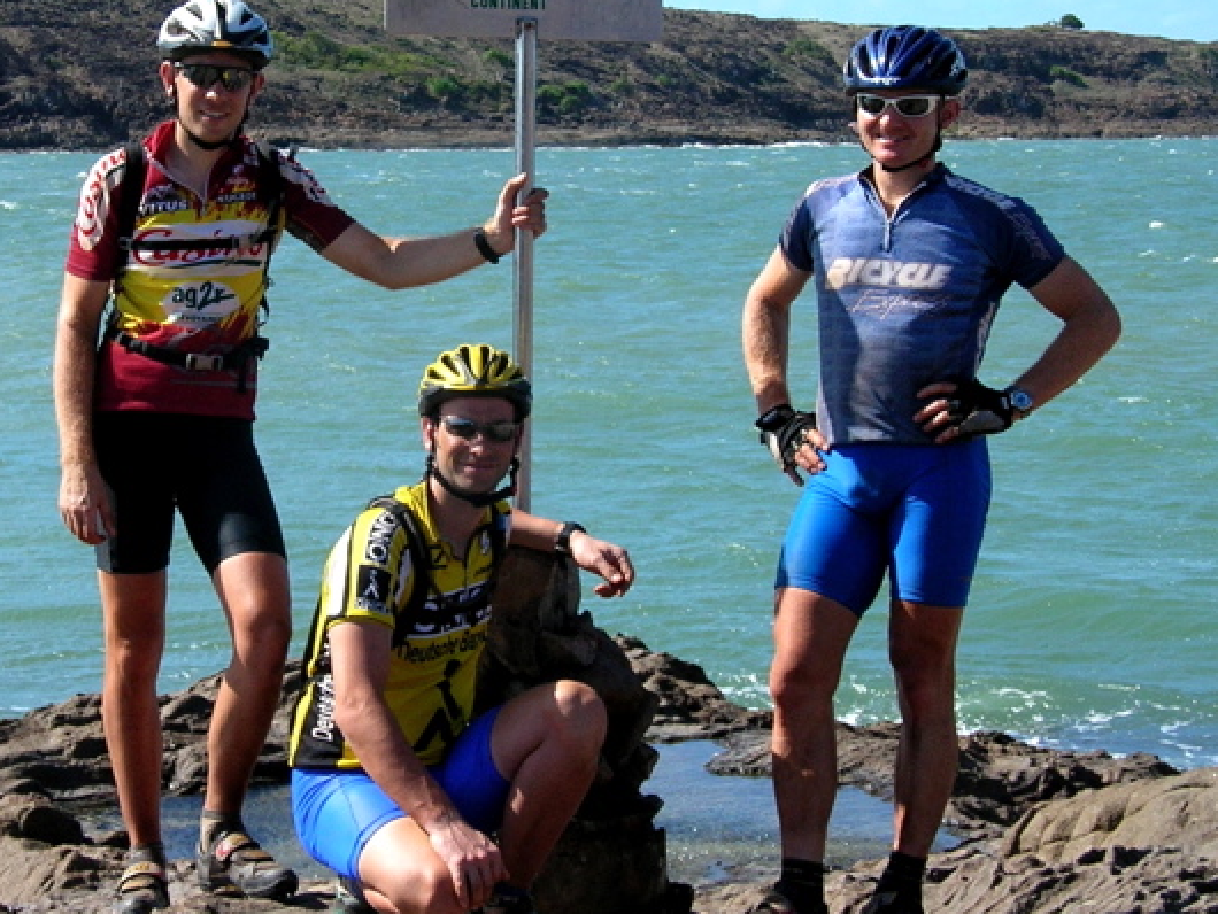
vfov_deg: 19.2
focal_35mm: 77
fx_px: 2711
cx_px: 535
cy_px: 428
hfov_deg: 25.3
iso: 50
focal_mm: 10.6
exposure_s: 1/351
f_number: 4.5
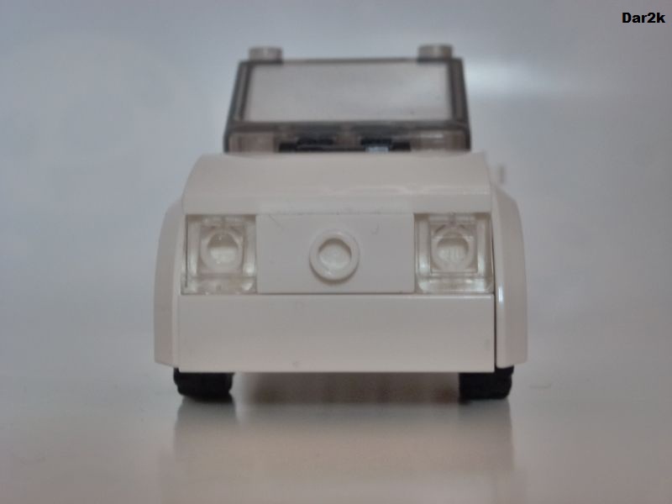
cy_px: 252
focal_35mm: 52
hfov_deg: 36.8
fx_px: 1009
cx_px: 336
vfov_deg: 28.0
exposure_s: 1/2
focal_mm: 9.4
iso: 400
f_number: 4.3
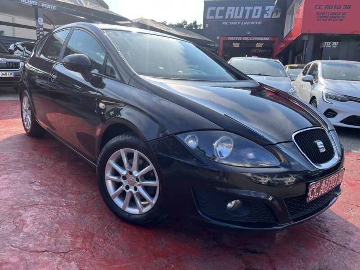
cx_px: 180
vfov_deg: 53.1
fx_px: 270
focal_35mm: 26
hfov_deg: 67.3
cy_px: 135
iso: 50
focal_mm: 5.1
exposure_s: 1/1355
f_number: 1.6
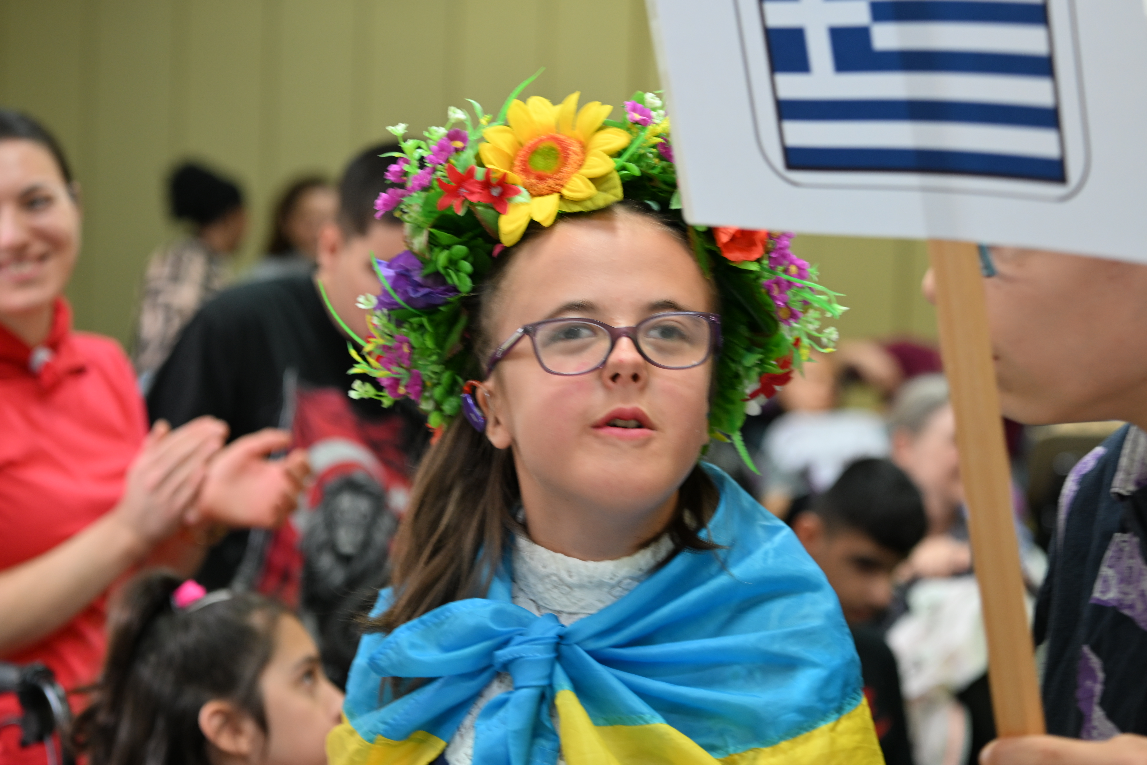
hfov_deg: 22.6
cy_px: 382
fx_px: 2867
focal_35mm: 90
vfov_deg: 15.2
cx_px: 574
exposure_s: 1/60
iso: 400
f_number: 2.8
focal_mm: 60
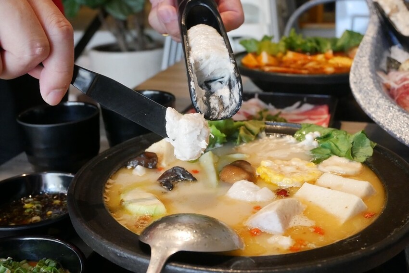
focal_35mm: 41
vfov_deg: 32.6
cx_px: 204
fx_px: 466
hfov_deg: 47.4
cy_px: 136
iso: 3200
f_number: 4.6
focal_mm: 20
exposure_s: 1/250
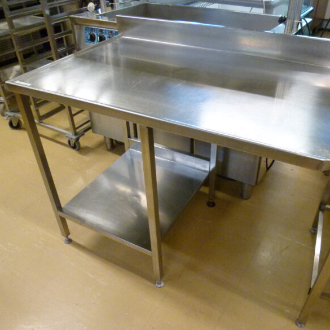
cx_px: 182
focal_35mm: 29
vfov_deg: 55.6
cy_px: 167
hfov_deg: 55.5
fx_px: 313
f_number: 2.2
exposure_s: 1/60
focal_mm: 4.3
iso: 400
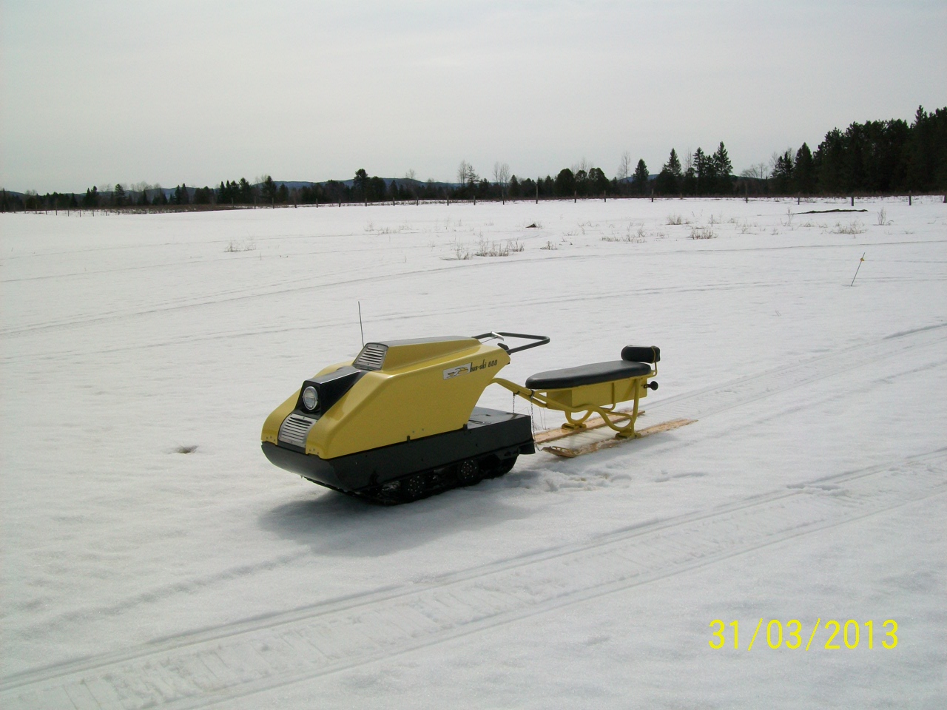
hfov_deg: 51.4
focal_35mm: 36
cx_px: 474
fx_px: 985
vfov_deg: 39.7
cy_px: 355
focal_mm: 6
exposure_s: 1/1280
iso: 64
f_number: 4.8
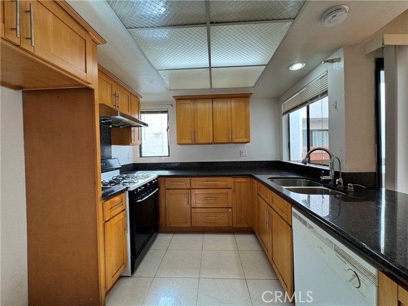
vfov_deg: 85.7
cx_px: 204
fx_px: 165
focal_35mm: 14
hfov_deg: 102.1
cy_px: 153
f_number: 2.2
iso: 80
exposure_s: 1/120
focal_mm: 2.22
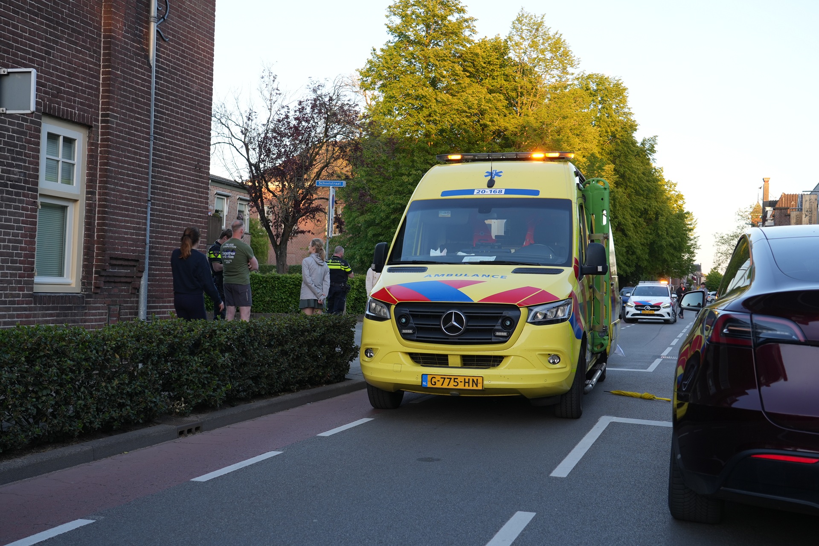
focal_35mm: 38
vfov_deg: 35.1
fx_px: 864
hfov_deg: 50.7
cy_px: 273
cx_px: 410
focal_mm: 38
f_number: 5
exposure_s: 1/80
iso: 250
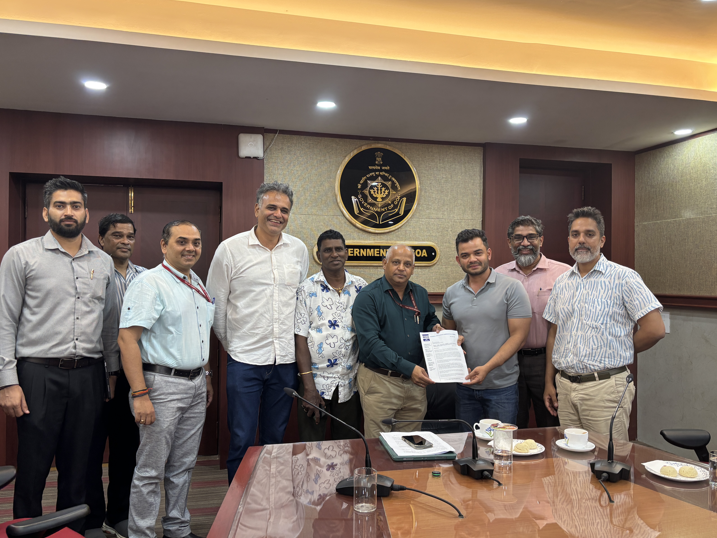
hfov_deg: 61.7
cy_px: 274
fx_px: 601
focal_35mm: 29
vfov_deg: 48.2
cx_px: 351
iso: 125
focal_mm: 5.96
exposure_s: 1/50
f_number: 1.6
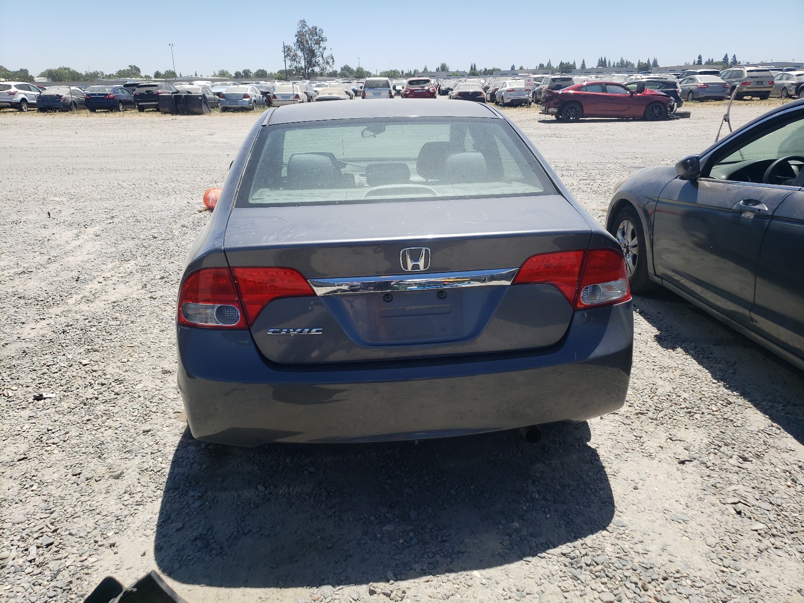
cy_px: 302
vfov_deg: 53.1
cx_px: 402
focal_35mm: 26
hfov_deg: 67.3
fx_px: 604
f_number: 1.5
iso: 50
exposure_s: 1/2500
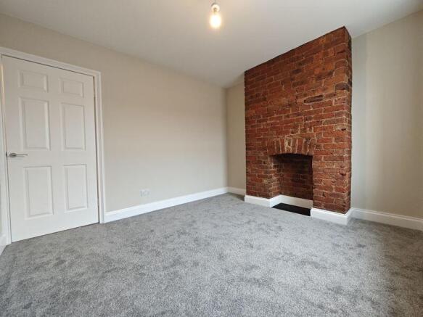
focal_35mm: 12
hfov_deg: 110.5
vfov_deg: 94.5
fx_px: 147
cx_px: 212
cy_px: 158
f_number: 1.8
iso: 200
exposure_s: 1/48.7
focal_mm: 2.03
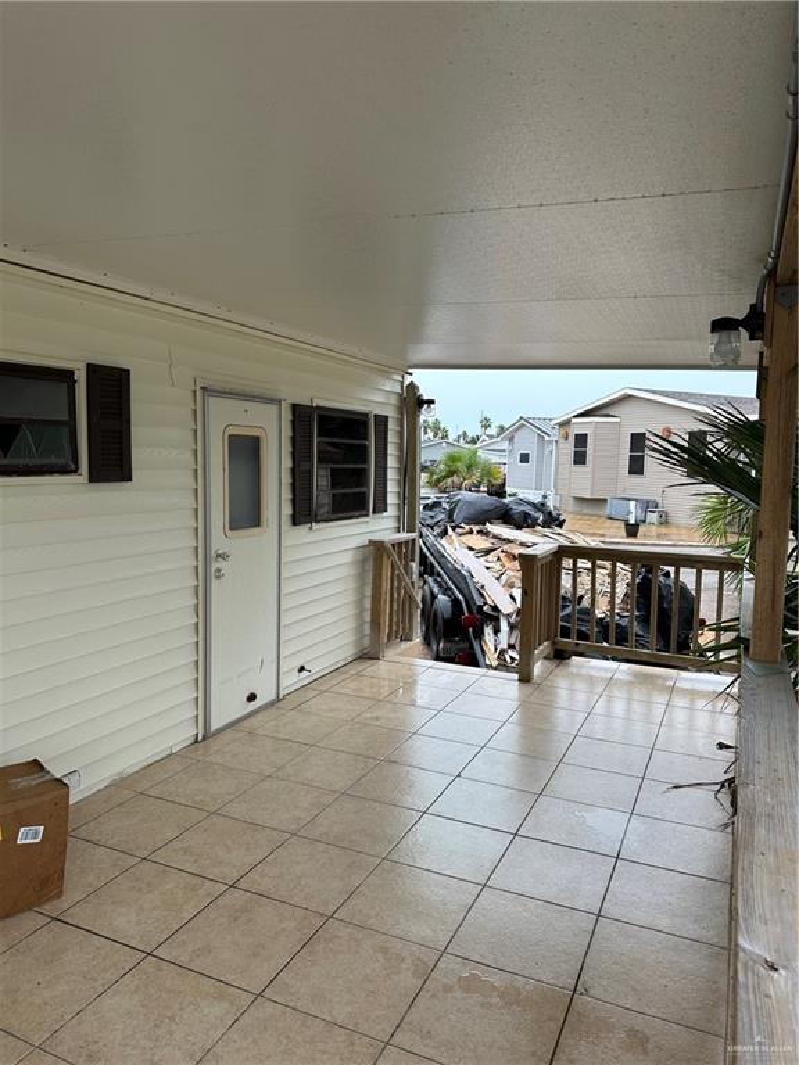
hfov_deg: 56.8
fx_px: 739
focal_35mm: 24
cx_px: 400
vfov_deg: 71.6
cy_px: 532
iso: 80
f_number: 1.78
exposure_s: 1/332
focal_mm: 6.86
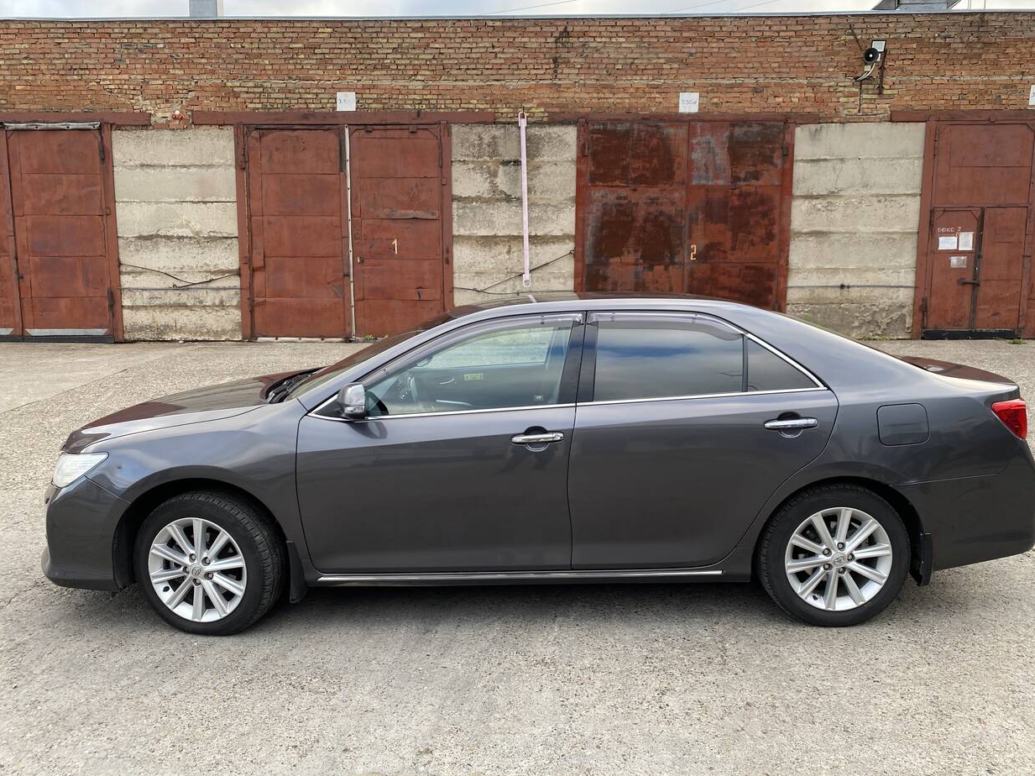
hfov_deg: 65.3
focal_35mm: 27
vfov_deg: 51.3
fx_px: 807
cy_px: 395
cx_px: 522
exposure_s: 1/198
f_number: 1.8
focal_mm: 4.25
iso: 32
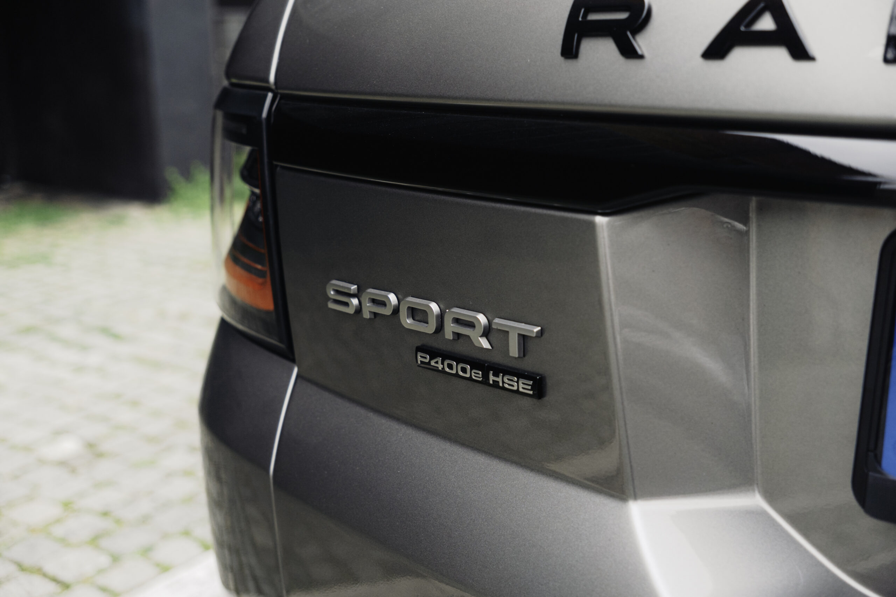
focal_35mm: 43
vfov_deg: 31.2
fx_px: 1070
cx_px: 448
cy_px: 298
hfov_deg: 45.4
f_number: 3.2
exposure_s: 1/160
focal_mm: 29.2
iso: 125
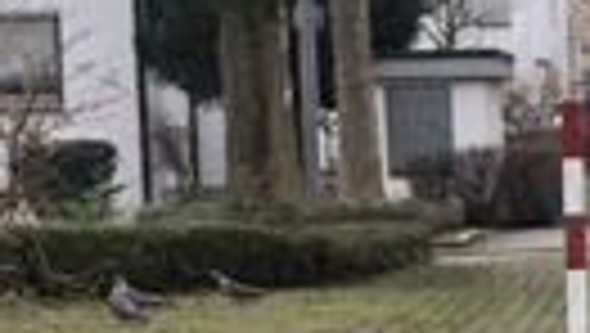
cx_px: 833
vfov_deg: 5.2
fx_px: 3649
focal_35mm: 233
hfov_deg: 9.0
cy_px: 518
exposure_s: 1/165
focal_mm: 3.99
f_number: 1.8
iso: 20
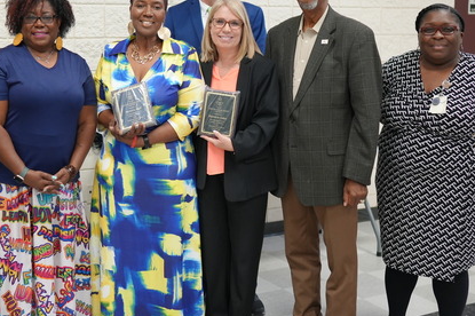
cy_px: 153
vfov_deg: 39.9
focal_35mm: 33
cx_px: 193
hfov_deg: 56.9
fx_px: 435
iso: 800
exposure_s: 1/500
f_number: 1.4
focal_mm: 24
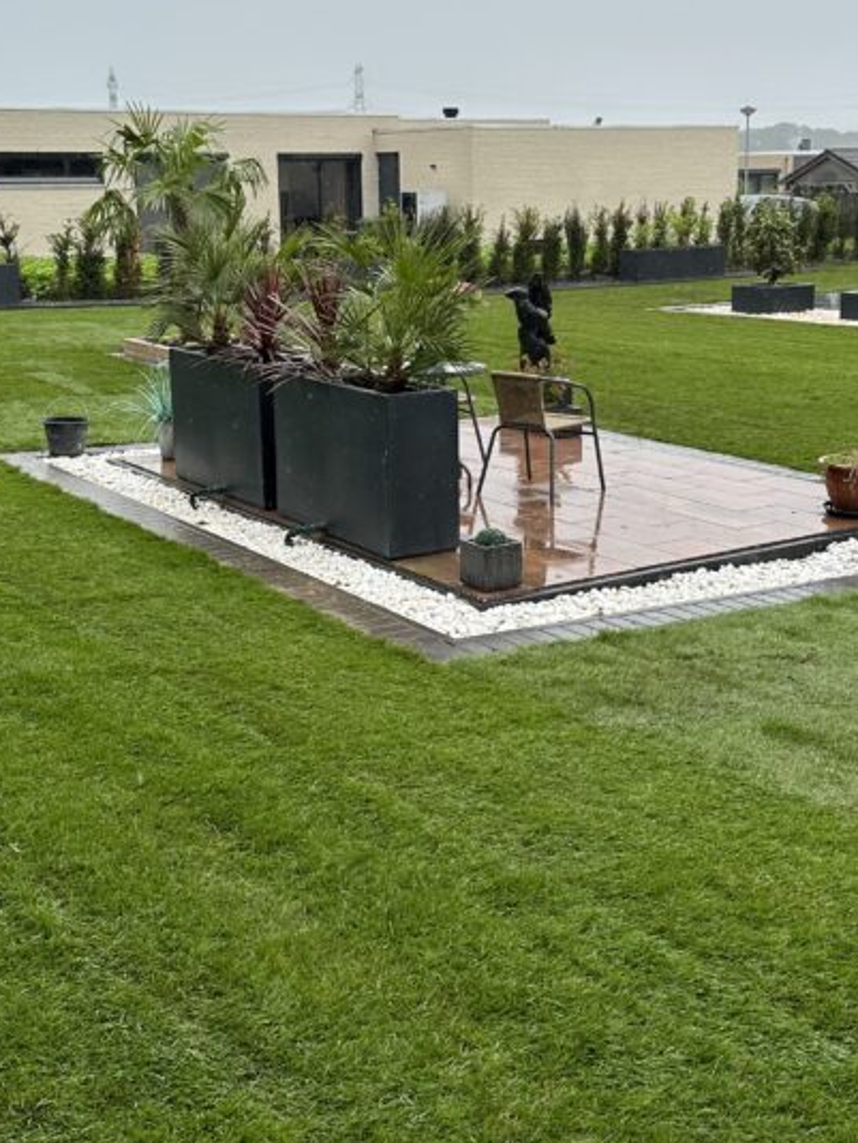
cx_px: 449
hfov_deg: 31.5
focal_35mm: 46
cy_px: 473
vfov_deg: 41.1
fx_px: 1519
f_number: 1.78
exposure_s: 1/943
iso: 80
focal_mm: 6.86
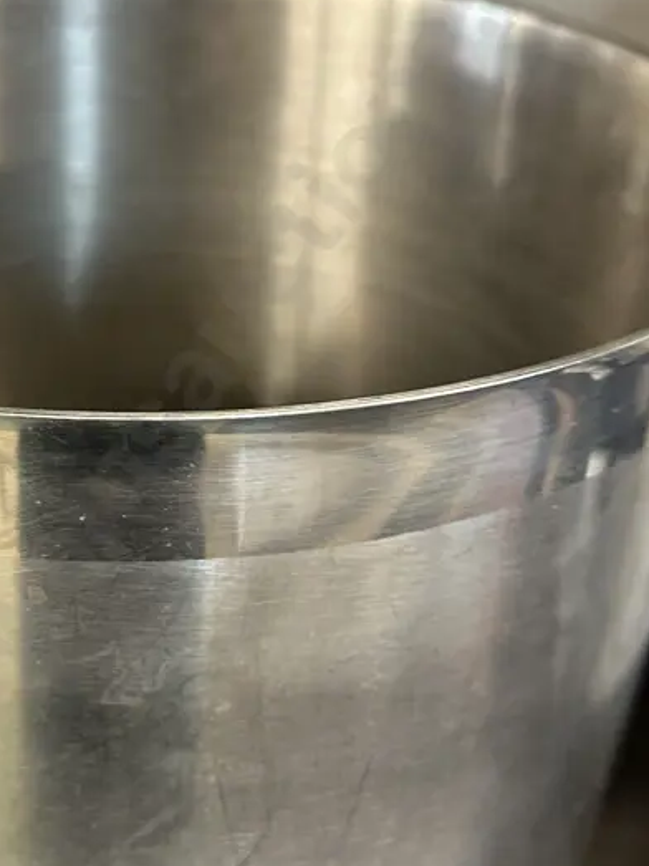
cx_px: 146
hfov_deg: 30.2
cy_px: 447
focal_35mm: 47
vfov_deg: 40.4
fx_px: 1175
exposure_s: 1/50
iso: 320
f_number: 1.78
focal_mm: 6.86
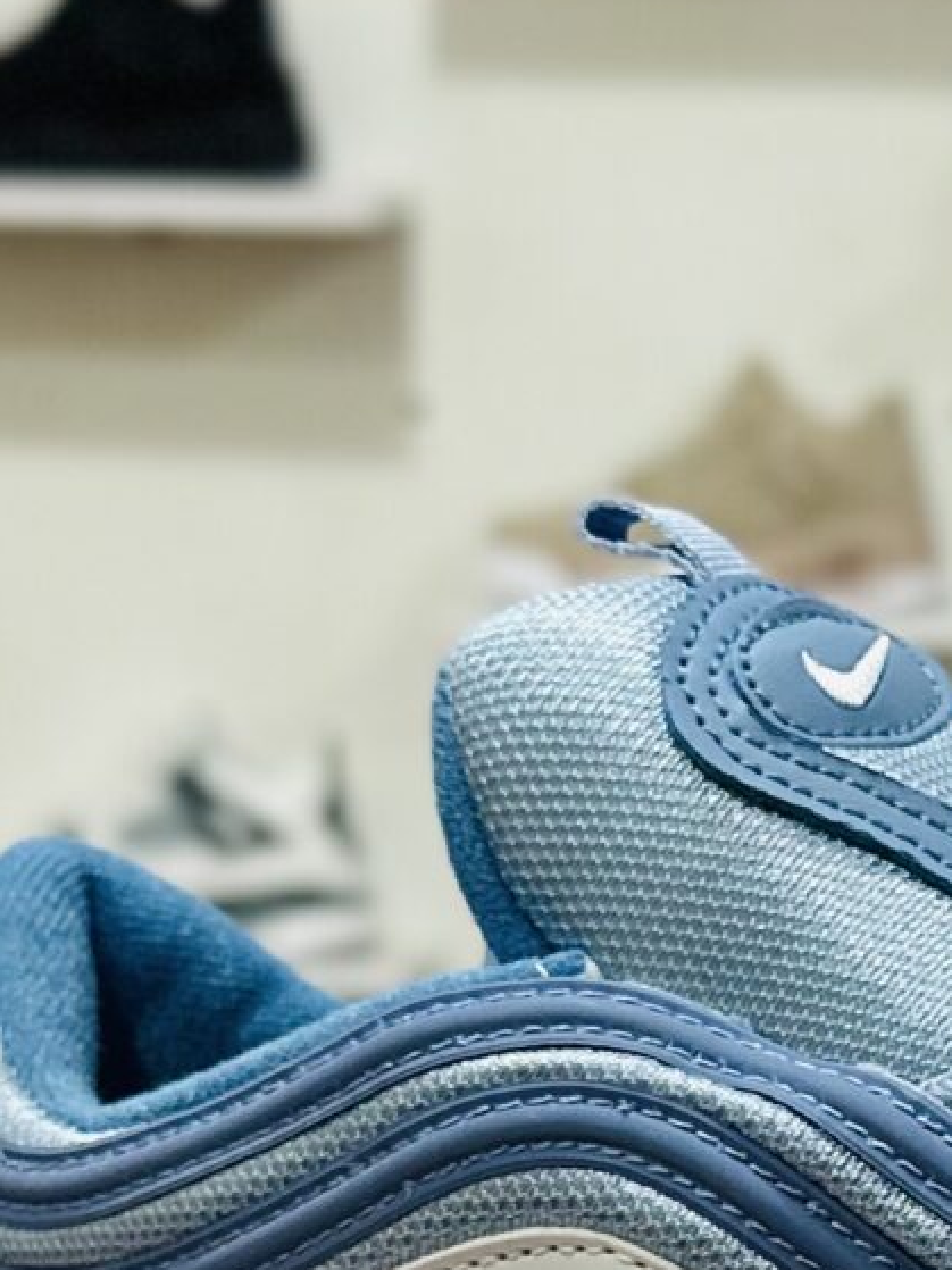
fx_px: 4035
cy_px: 1354
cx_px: 1159
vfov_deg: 17.4
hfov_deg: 13.1
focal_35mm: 110
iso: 200
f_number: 1.78
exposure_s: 1/101
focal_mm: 6.86
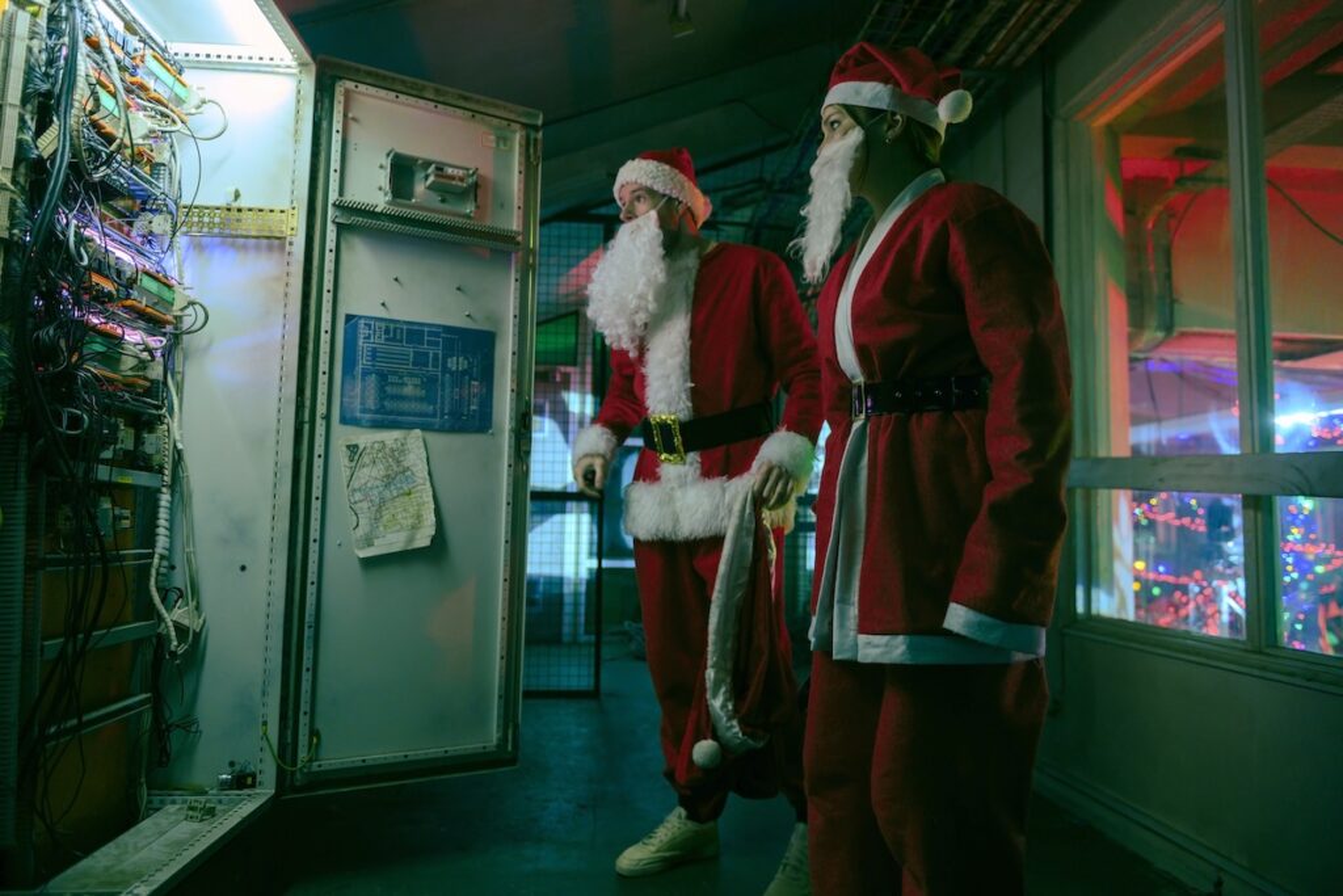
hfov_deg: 73.7
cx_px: 672
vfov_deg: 53.1
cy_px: 448
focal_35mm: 24
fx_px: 895
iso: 1000
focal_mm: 24
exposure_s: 1/80
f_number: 2.8
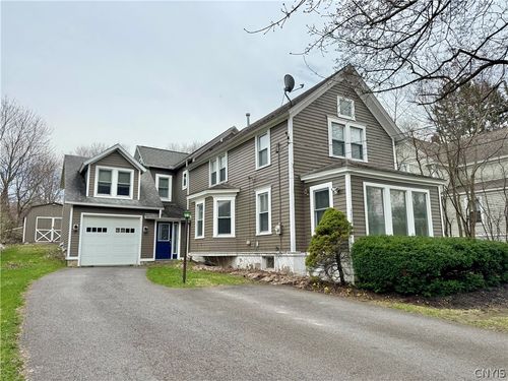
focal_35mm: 24
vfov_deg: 56.8
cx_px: 254
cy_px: 190
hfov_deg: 71.6
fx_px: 352
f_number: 1.78
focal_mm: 6.76
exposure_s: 1/2174
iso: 80
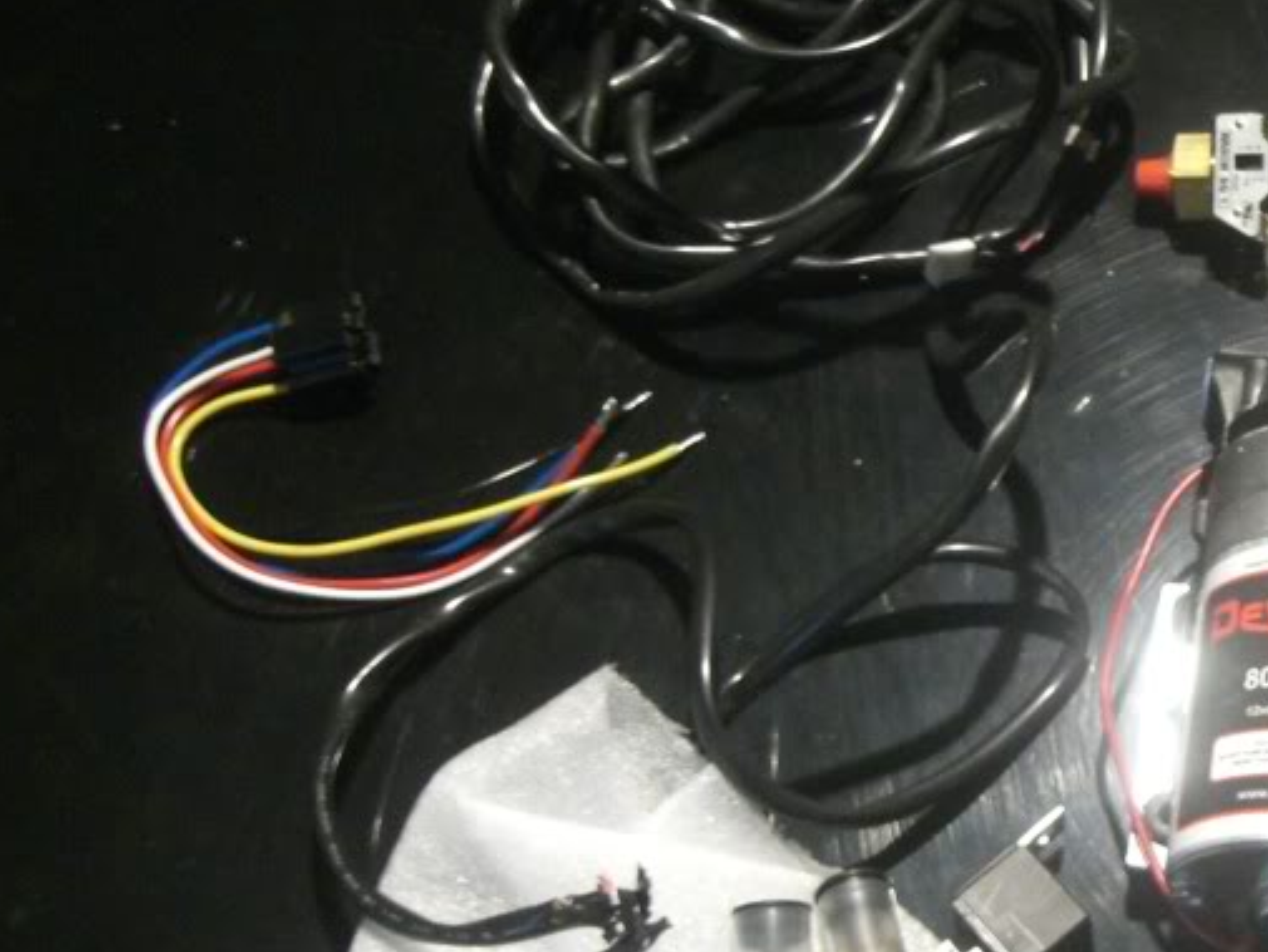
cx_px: 1260
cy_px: 412
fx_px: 2821
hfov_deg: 24.2
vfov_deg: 19.1
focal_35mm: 77
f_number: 3.1
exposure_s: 1/8
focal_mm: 6.3
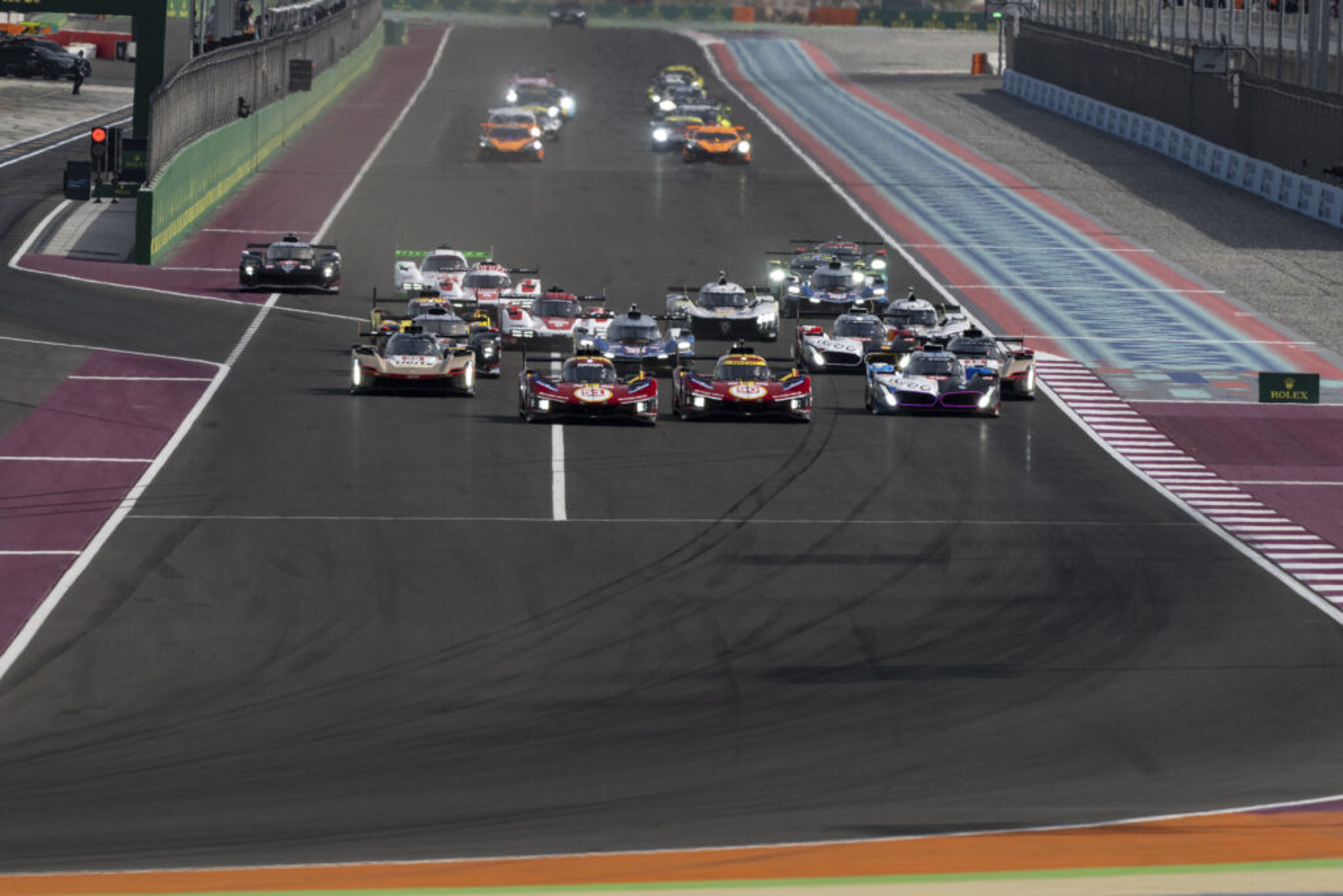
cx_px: 672
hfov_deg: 3.7
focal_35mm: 560
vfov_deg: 2.5
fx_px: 20893
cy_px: 448
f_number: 10
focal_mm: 560
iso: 800
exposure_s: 1/1000
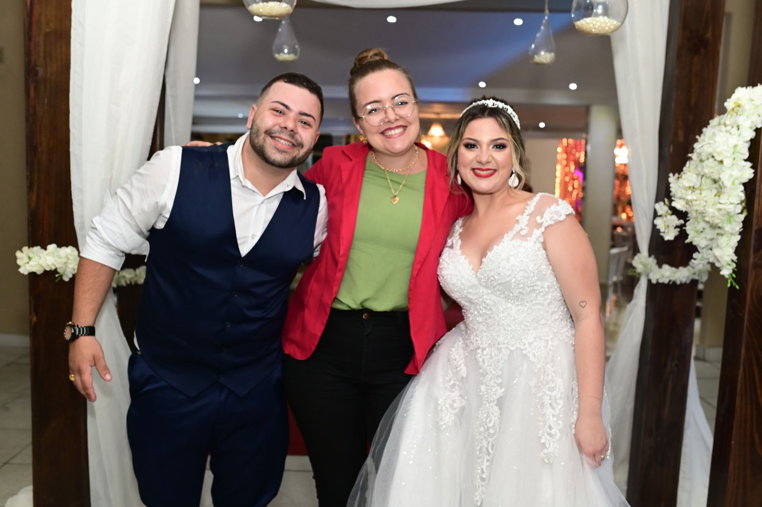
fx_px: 740
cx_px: 381
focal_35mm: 35
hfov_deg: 54.5
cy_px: 254
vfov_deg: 37.8
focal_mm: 35
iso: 2000
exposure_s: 1/100
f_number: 4.5
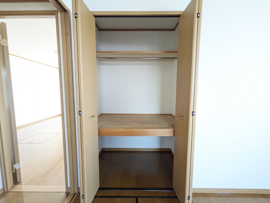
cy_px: 102
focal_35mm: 14
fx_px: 109
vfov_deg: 85.7
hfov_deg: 102.0
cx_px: 135
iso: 205
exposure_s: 1/60
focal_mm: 1.83
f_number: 2.2
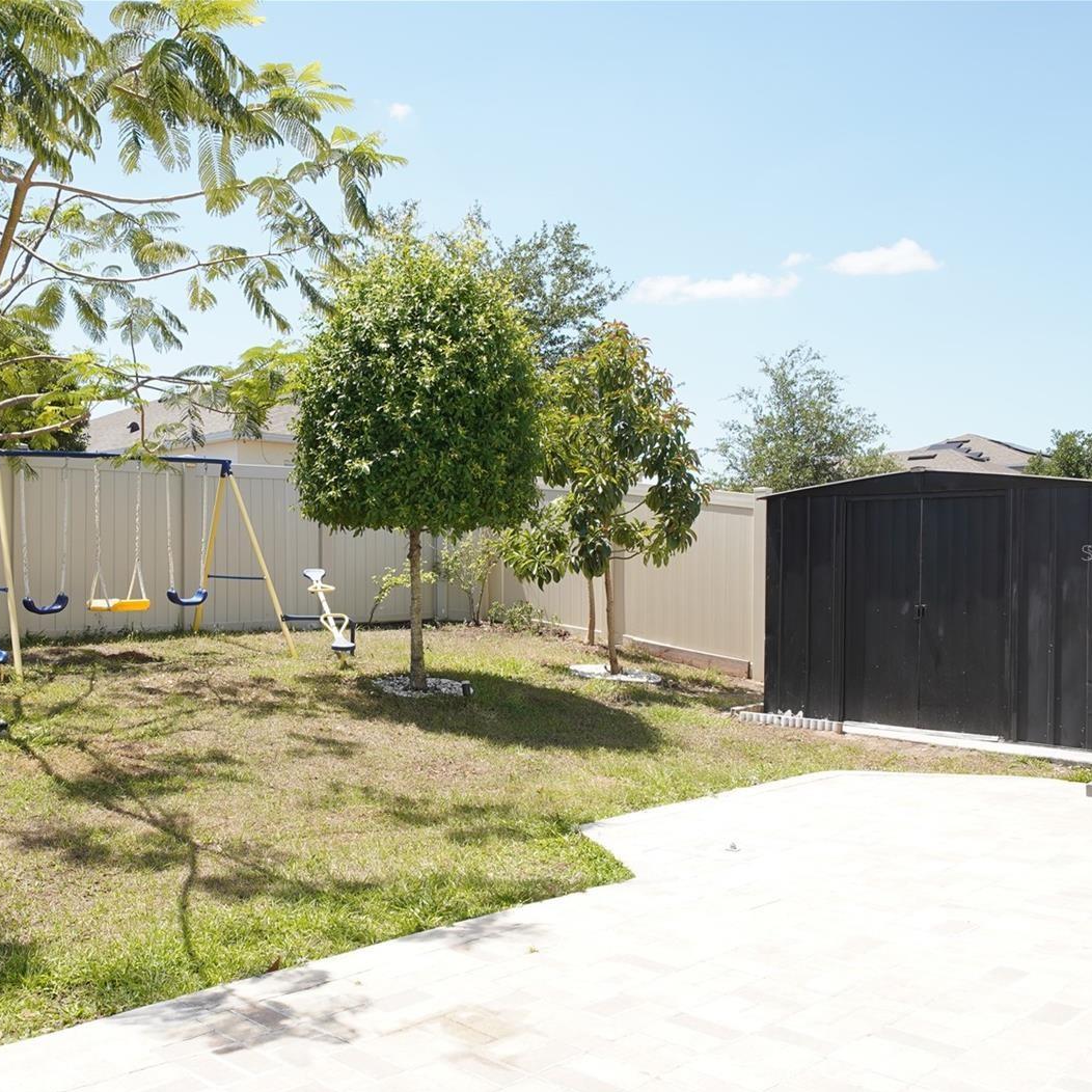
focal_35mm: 31
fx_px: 1106
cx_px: 349
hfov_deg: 51.4
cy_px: 552
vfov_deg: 52.5
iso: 100
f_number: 13
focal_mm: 16
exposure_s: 1/80
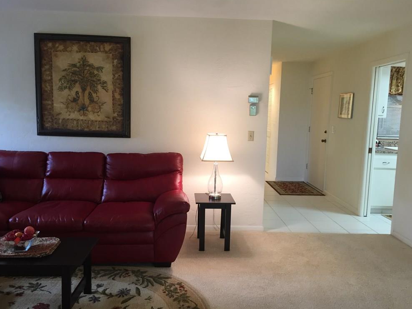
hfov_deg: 60.0
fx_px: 357
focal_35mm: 30
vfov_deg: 46.8
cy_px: 157
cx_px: 207
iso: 80
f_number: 2.2
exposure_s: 1/30
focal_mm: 4.15
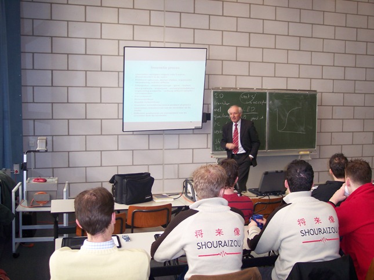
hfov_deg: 49.0
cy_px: 140
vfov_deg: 37.7
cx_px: 187
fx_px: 410
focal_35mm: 38
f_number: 2.8
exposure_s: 1/60
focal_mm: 8
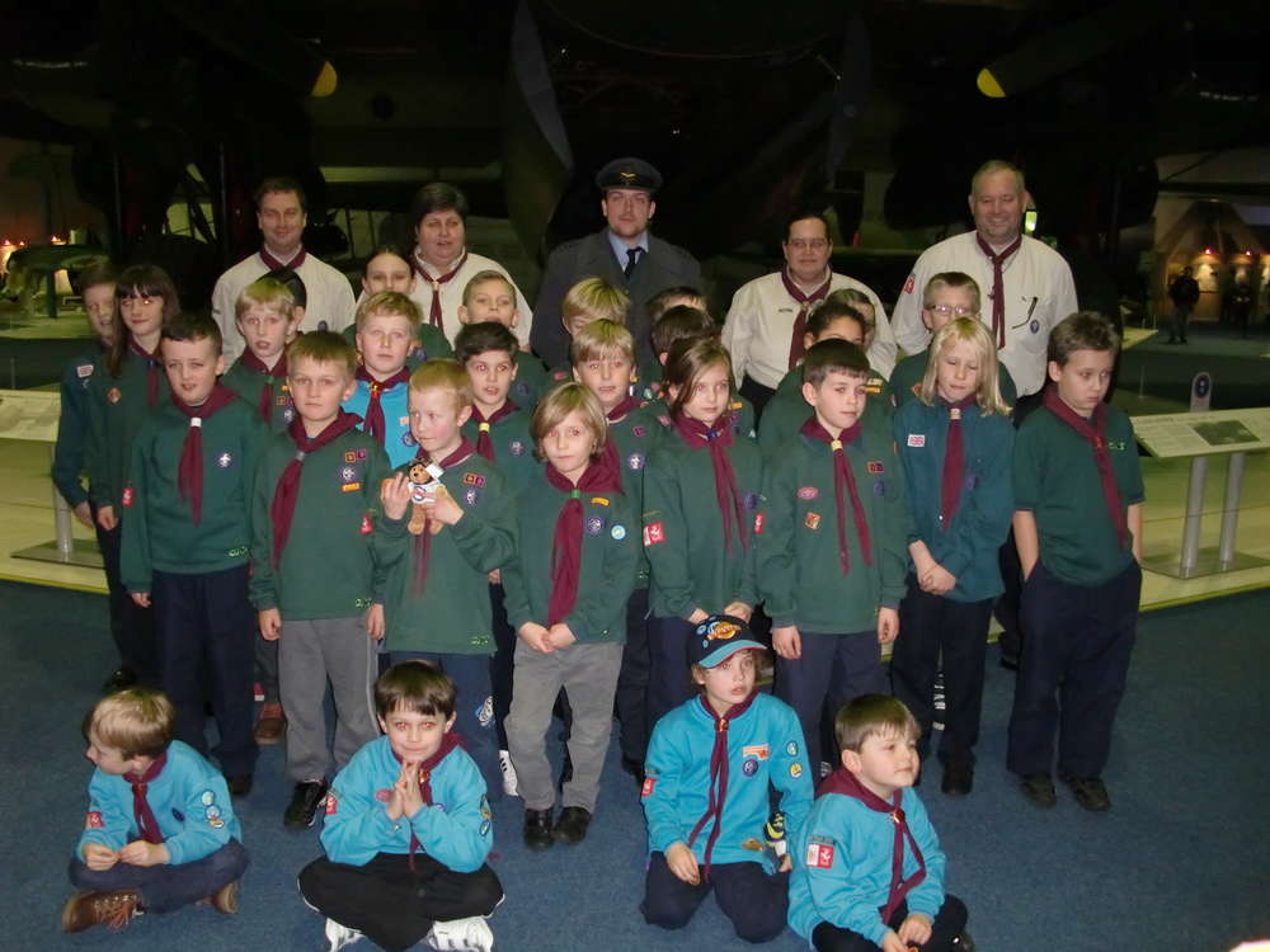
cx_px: 635
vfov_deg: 39.7
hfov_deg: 51.4
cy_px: 476
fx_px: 1321
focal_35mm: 36
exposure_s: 1/60
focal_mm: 6.3
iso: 400
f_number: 2.8
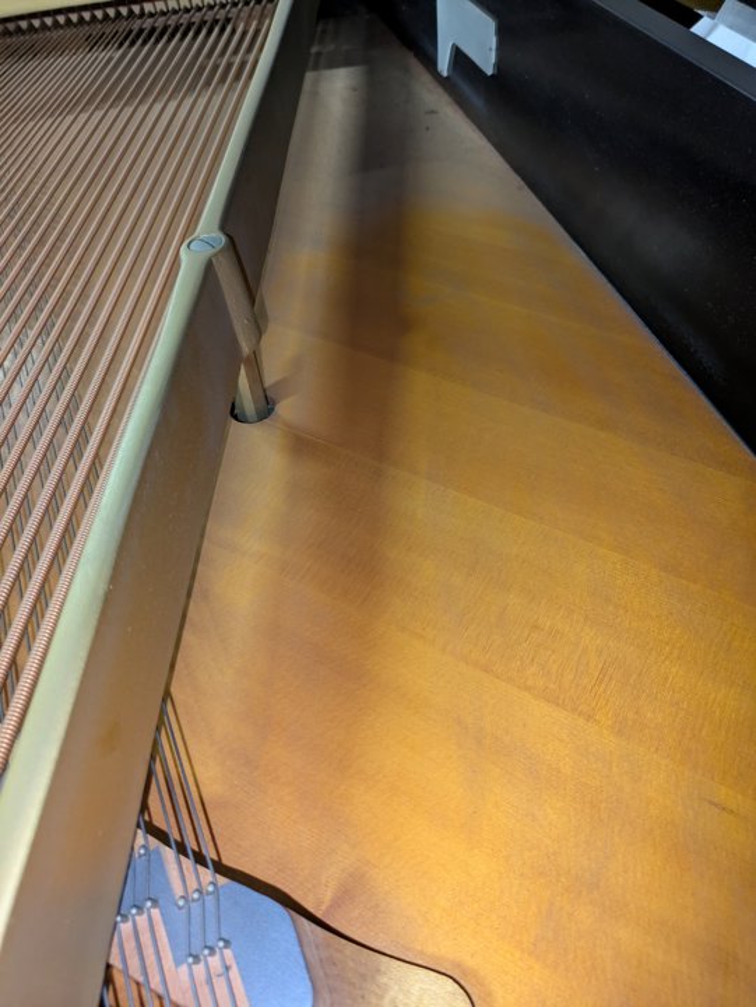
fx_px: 727
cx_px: 378
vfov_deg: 69.4
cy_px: 504
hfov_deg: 54.9
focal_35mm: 25
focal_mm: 5.43
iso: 316
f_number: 1.89
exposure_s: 1/24
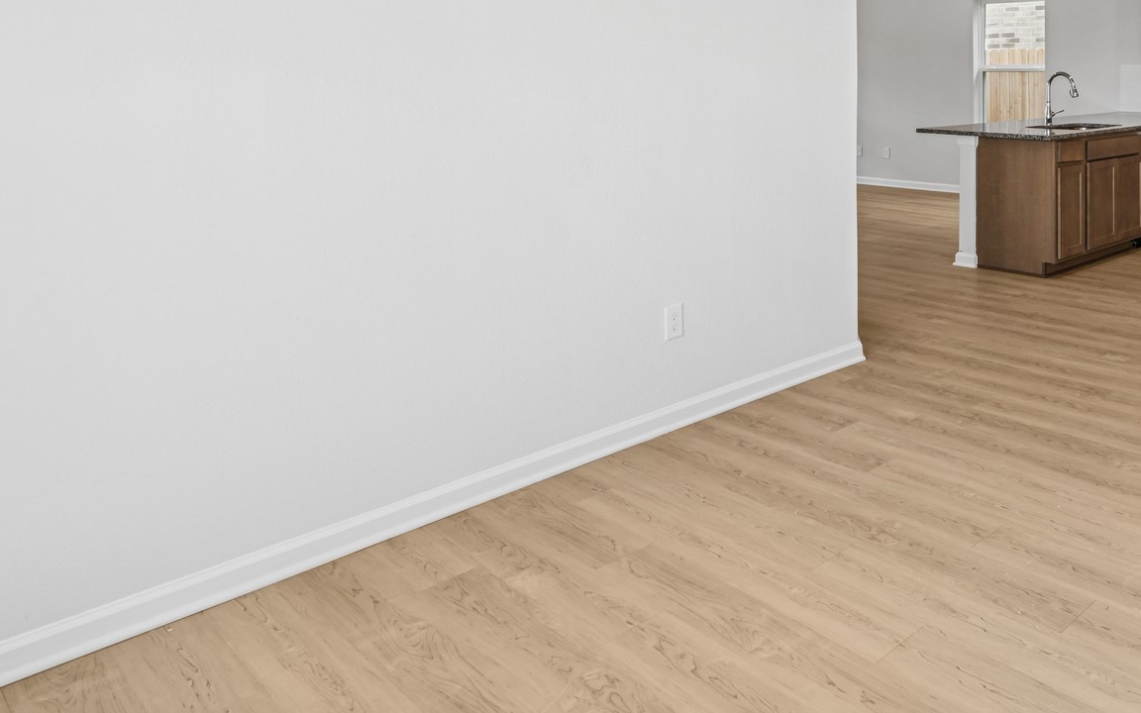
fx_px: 902
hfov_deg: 60.1
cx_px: 893
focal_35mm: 29
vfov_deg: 40.1
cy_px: 79
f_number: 9
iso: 100
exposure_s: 1/15
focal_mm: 16
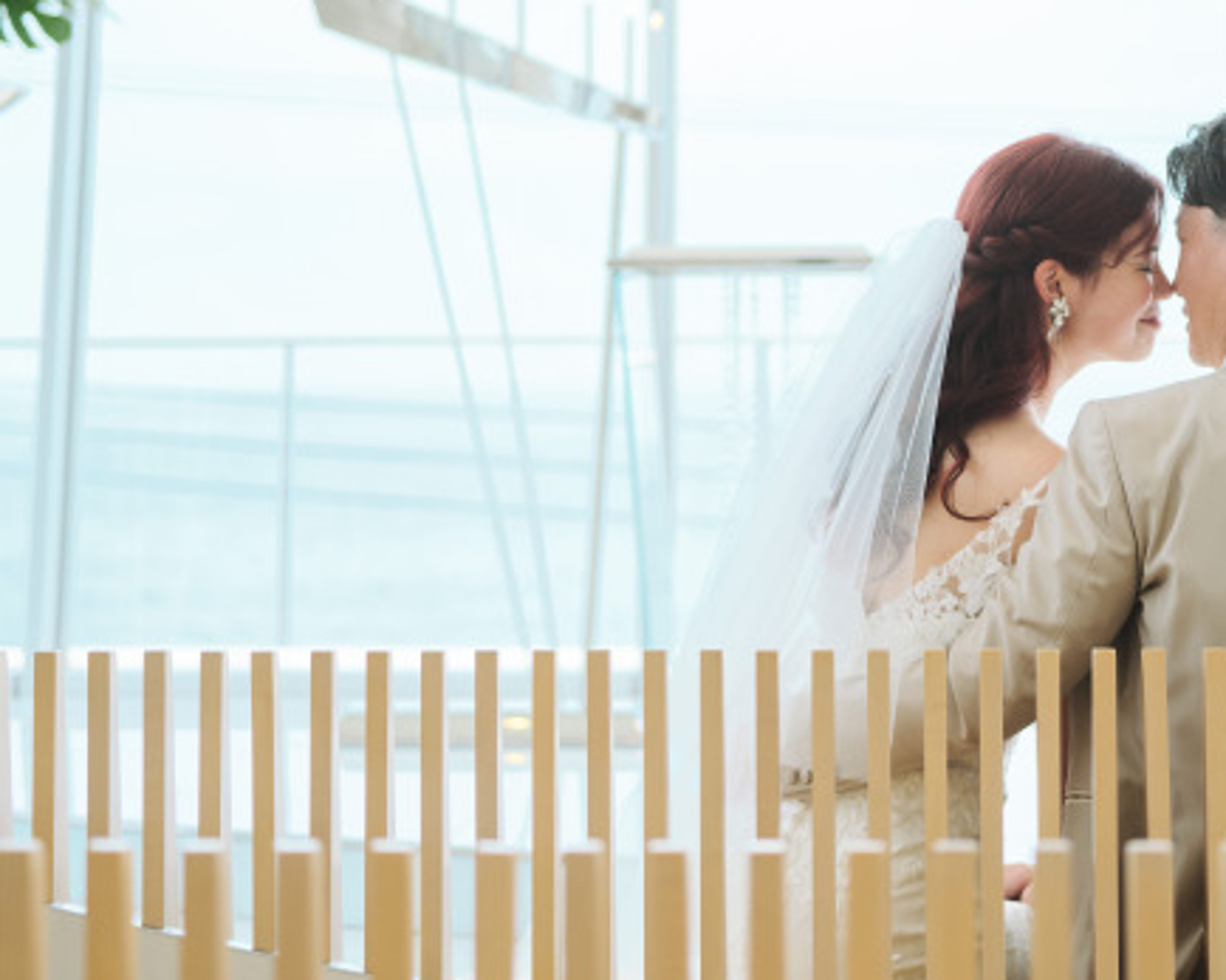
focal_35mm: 90
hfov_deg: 21.2
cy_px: 220
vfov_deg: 17.0
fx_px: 3265
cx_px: 831
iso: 250
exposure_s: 1/640
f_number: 2.8
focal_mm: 63
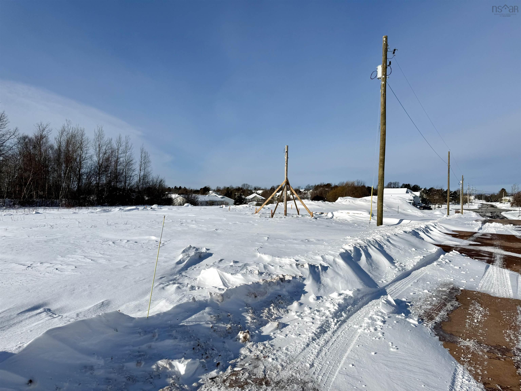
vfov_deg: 56.8
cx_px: 260
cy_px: 196
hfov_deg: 71.6
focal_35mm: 24
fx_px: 361
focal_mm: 6.76
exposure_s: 1/14286
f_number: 1.78
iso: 64
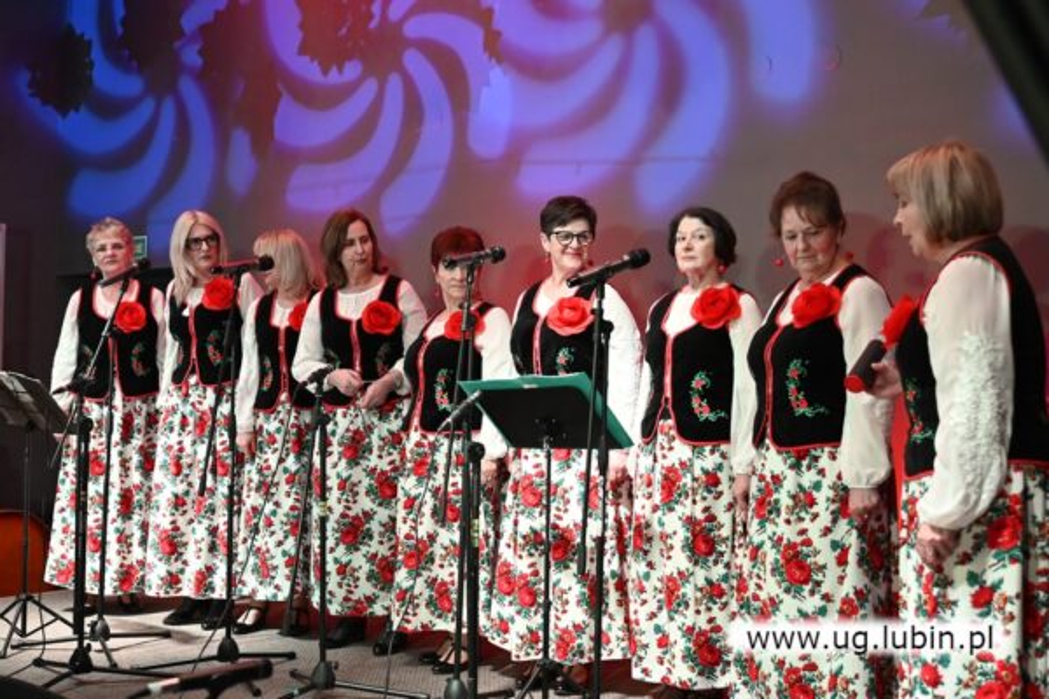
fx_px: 1224
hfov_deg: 46.4
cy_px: 350
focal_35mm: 42
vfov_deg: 31.9
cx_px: 524
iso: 2500
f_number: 2.8
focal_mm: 28
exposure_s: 1/125
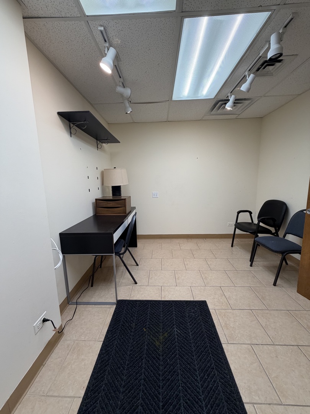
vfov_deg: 102.1
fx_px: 167
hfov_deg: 85.7
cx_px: 155
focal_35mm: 14
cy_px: 207
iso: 125
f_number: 2.2
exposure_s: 1/120
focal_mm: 2.22
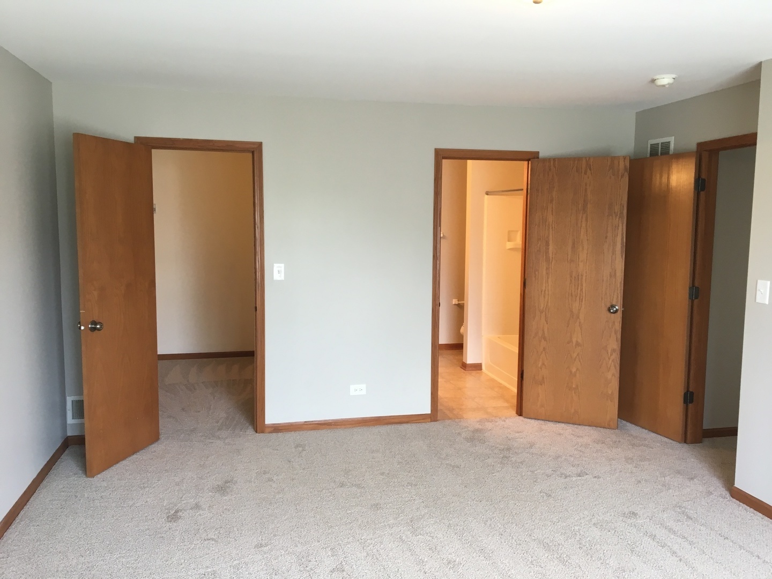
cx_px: 386
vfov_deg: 48.2
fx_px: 647
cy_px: 290
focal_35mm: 29
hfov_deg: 61.7
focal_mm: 4.15
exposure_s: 1/30
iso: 50
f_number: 2.2
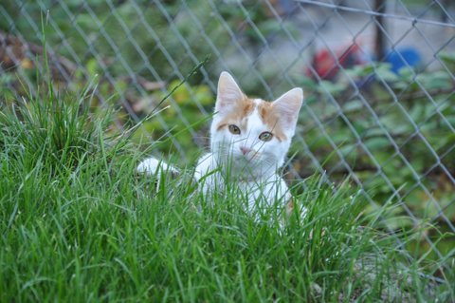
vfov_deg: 10.7
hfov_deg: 16.1
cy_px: 152
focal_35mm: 128
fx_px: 1610
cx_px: 228
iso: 640
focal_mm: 85
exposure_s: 1/60
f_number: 5.6
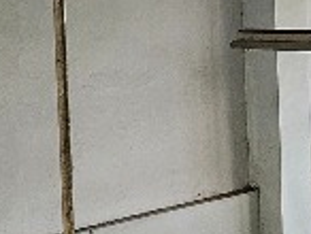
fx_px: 1413
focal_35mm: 157
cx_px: 786
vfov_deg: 9.4
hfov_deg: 10.5
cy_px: 30
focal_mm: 6.3
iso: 1000
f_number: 1.7
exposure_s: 1/200
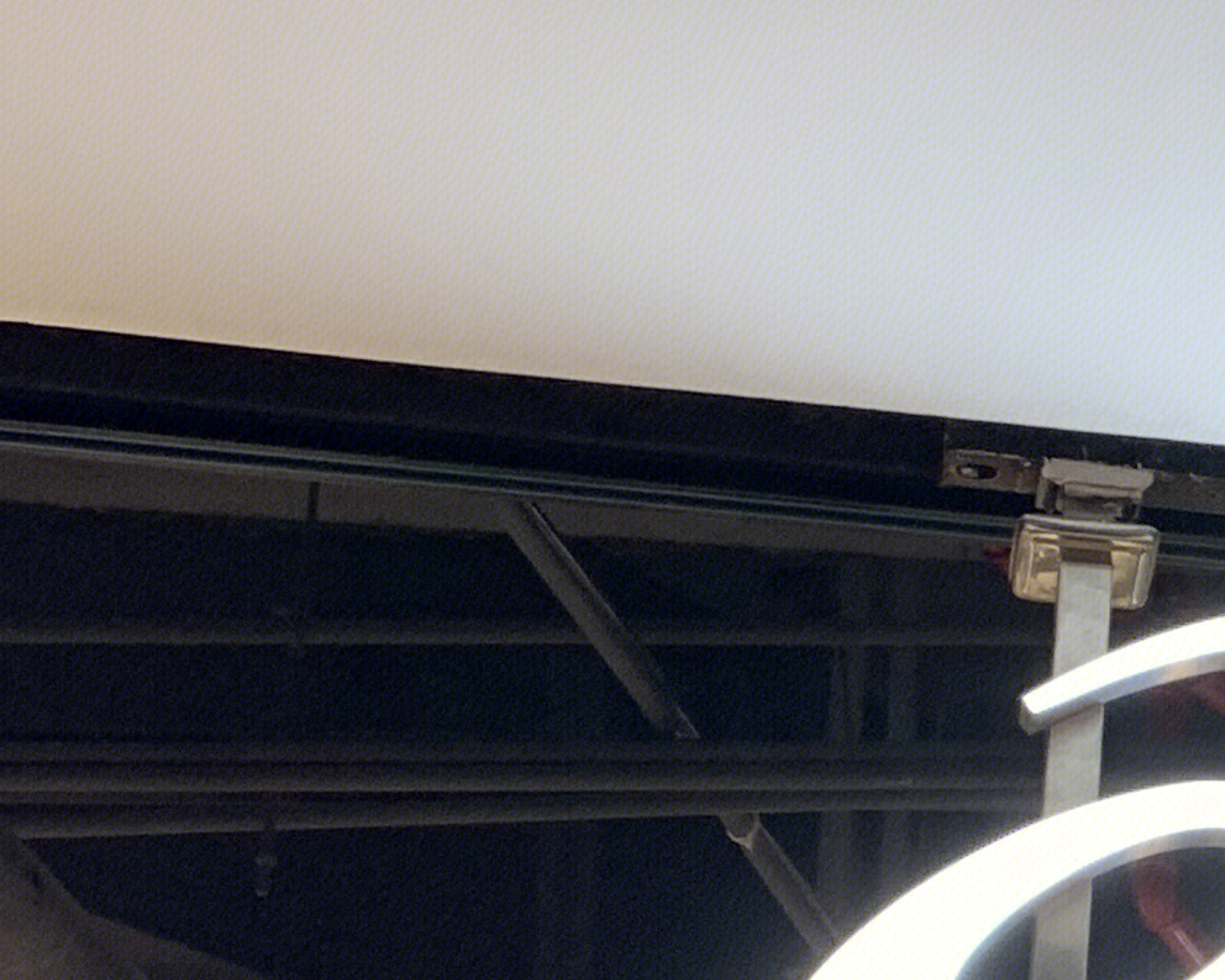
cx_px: 2488
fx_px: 4423
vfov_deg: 12.5
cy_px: 1034
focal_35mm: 122
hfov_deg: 13.4
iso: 50
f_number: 1.8
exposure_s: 1/100
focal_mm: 4.25
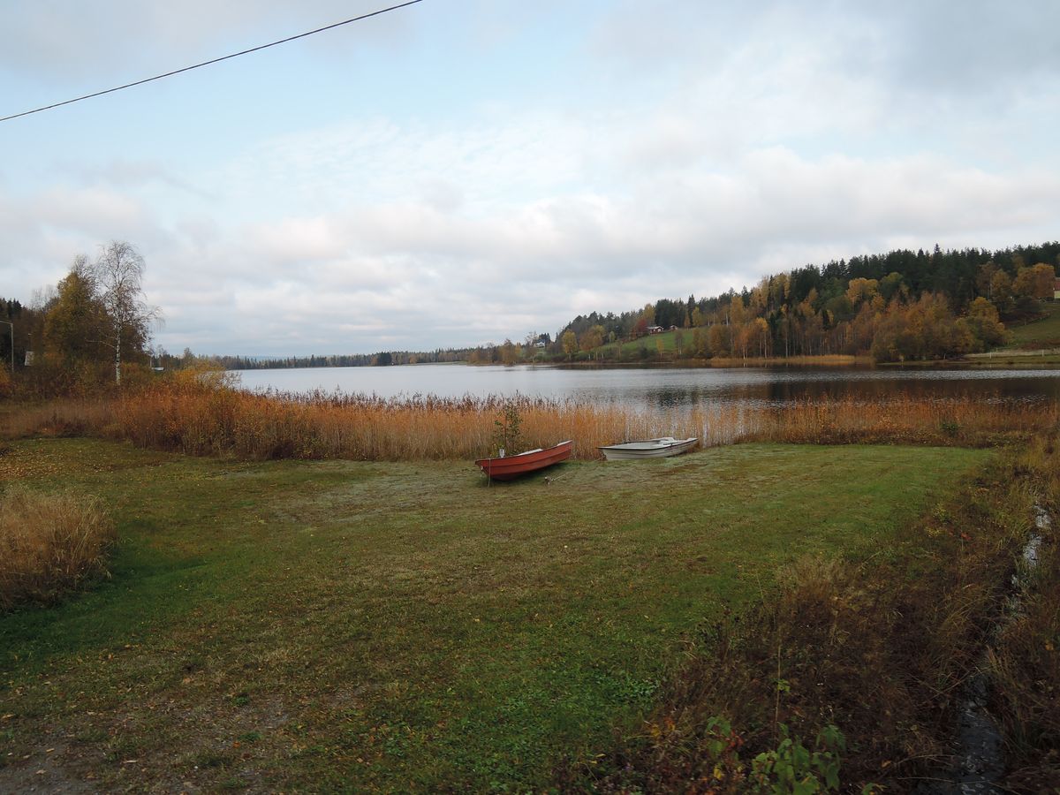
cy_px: 398
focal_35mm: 24
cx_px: 530
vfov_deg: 56.8
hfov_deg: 71.6
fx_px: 735
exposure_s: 1/640
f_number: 2.8
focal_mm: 5.1
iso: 80
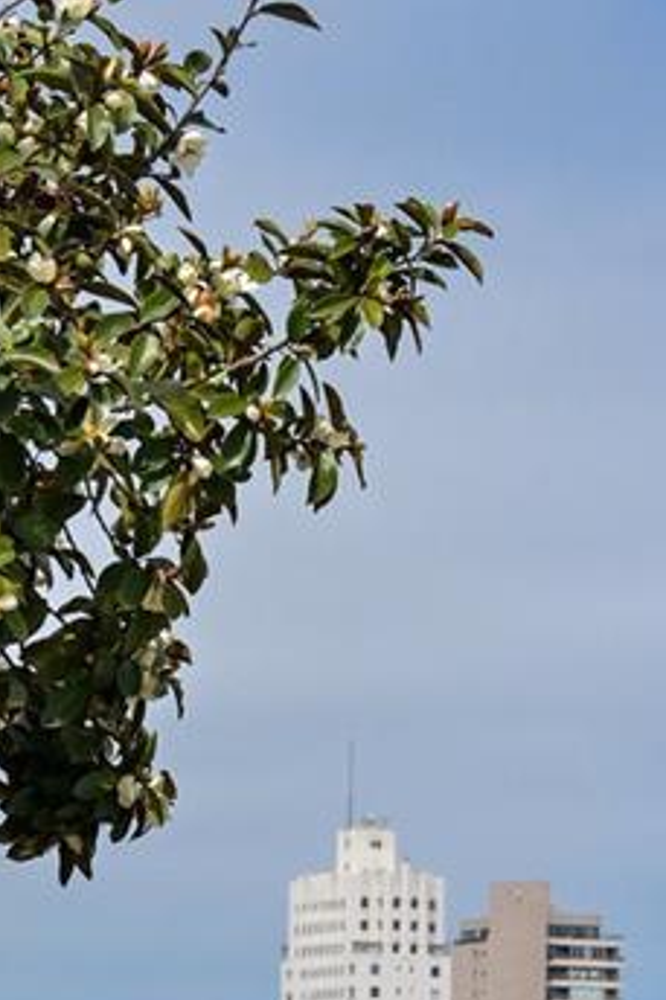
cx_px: 185
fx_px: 6416
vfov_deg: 8.7
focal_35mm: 231
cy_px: 1570
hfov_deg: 5.9
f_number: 11
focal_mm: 53
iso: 400
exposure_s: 1/1250
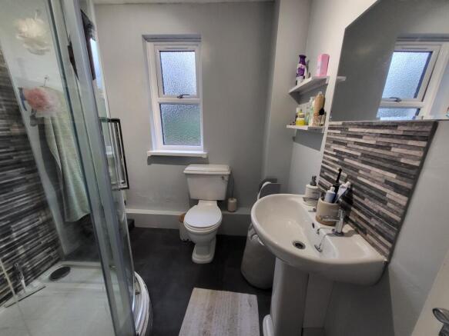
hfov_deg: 106.2
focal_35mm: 13
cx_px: 224
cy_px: 168
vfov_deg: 89.9
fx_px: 169
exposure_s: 1/50
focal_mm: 1.74
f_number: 2.2
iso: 320
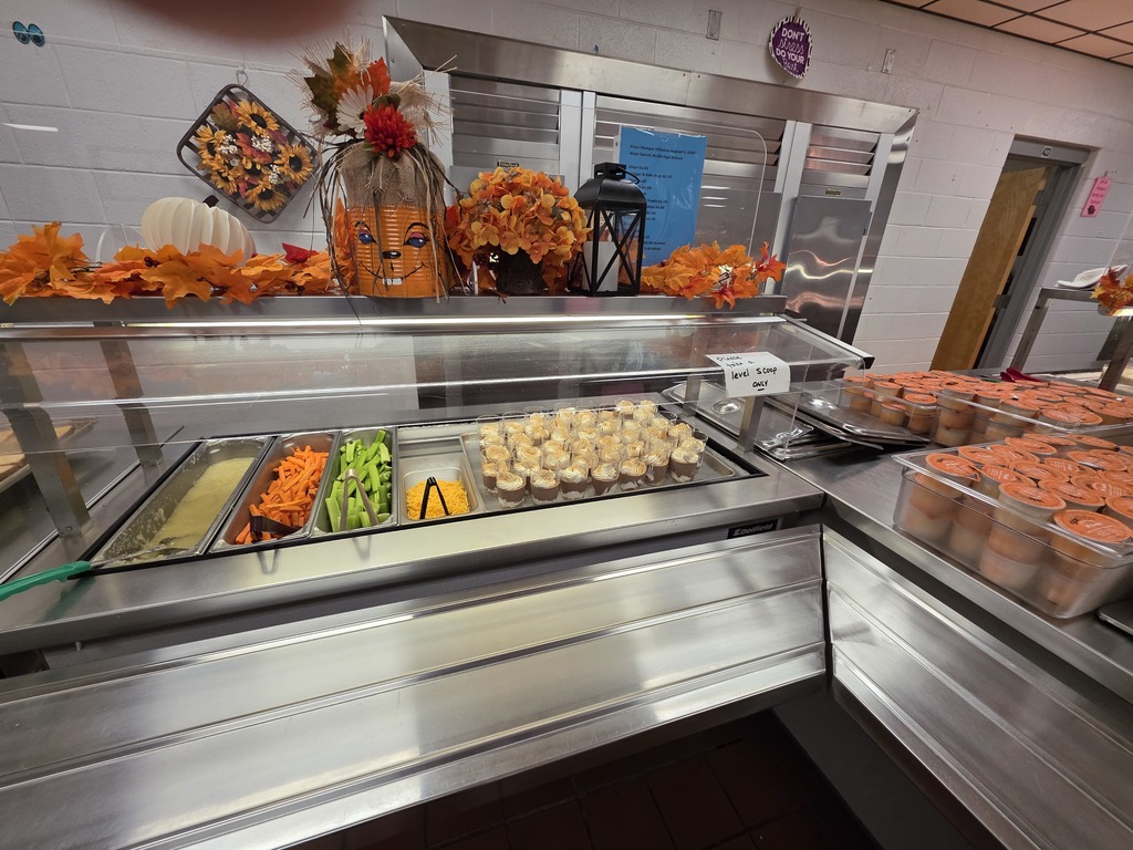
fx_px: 425
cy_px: 425
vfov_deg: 89.9
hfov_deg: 106.2
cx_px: 566
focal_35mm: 13
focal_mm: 2.2
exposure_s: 1/120
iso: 160
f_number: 1.9
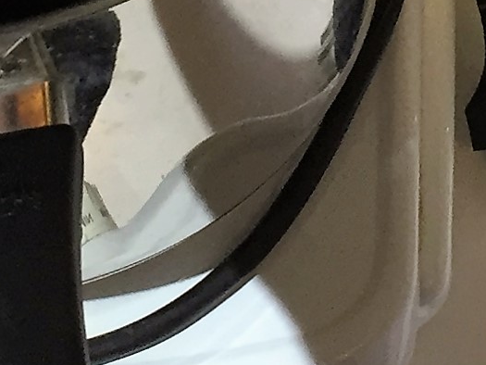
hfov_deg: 12.9
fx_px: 2149
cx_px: 348
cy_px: -247
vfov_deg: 9.3
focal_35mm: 153
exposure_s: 1/33
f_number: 2.2
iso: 50
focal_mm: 4.15
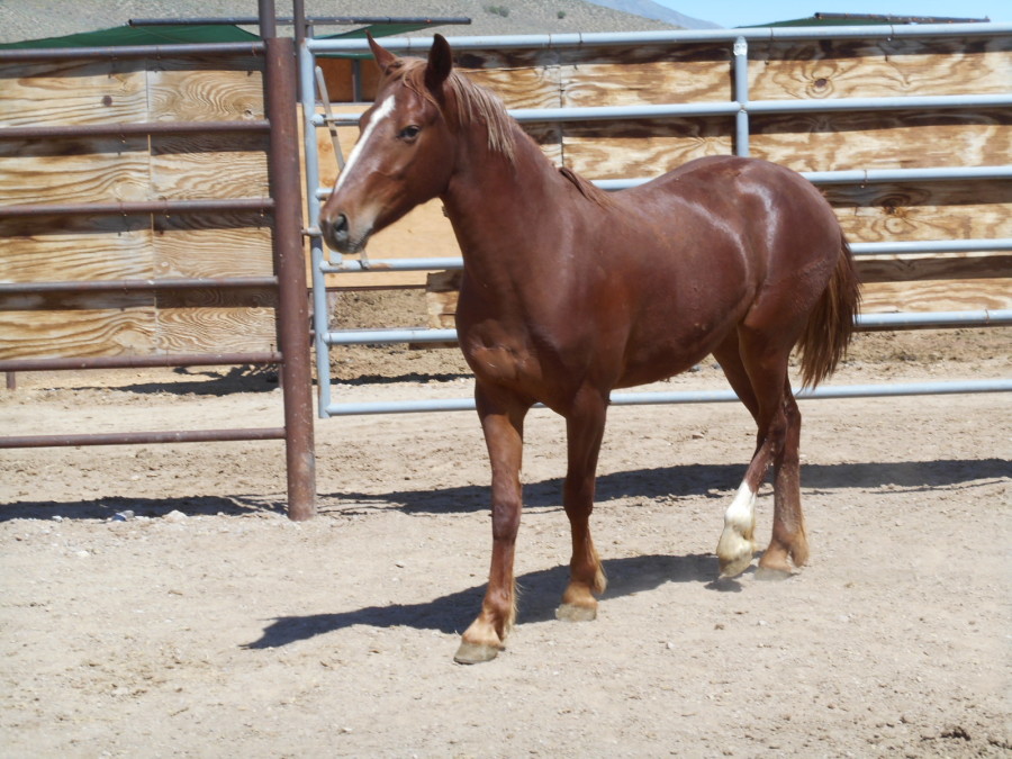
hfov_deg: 21.3
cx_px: 506
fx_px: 2690
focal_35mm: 92
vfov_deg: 16.1
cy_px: 380
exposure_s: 1/320
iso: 80
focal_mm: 16.4
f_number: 4.9
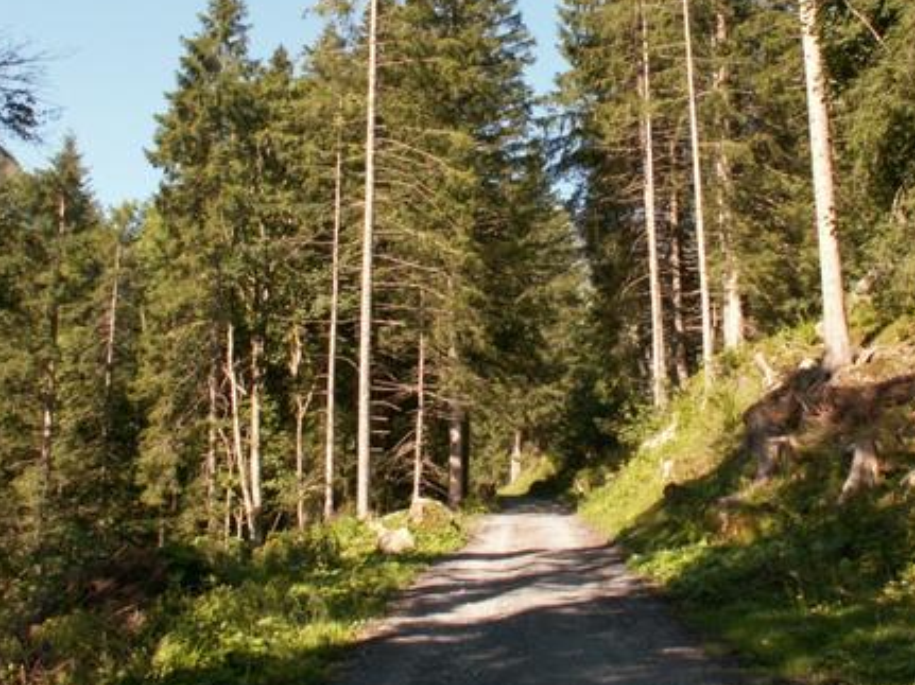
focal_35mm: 52
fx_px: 1374
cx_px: 535
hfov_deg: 36.7
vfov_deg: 27.9
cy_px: 242
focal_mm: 5.86
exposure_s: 1/100
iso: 50
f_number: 5
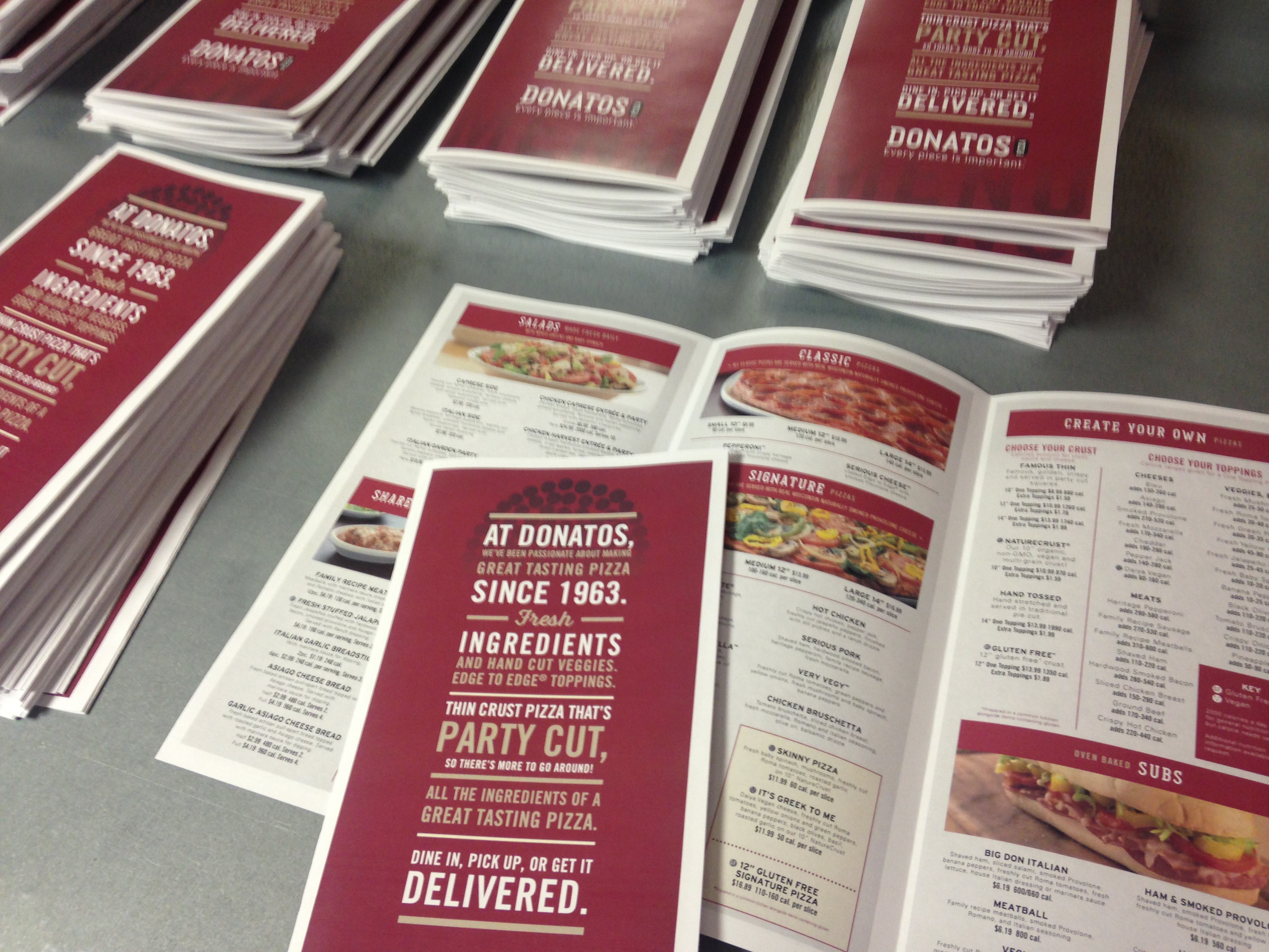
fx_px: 1210
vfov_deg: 42.9
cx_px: 634
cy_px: 476
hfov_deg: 55.4
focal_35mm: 33
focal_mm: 4.12
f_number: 2.4
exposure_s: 1/20
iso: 80
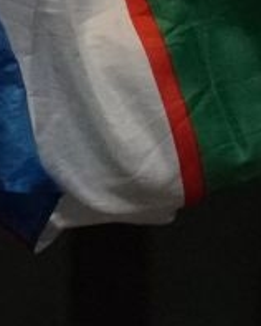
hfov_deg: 0.9
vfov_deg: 1.1
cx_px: -813
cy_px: 78
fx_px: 16361
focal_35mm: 1697
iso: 6400
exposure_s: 1/1000
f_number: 2.8
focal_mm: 198
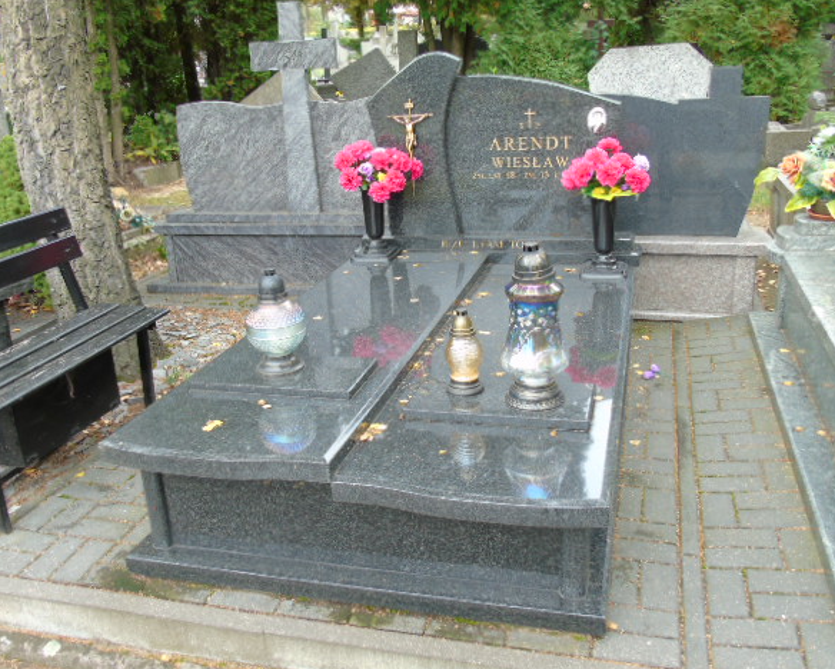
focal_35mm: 31
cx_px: 409
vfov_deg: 47.2
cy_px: 329
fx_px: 767
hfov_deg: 57.1
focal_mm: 5.2
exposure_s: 1/60
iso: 80
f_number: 3.6
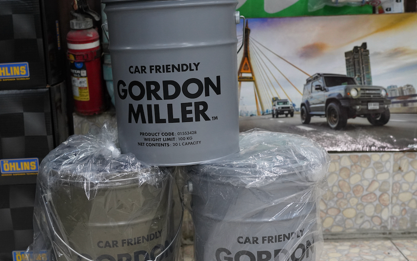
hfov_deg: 36.2
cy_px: 139
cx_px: 167
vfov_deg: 23.1
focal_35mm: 56
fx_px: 636
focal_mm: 35
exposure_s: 1/160
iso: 1600
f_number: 2.8
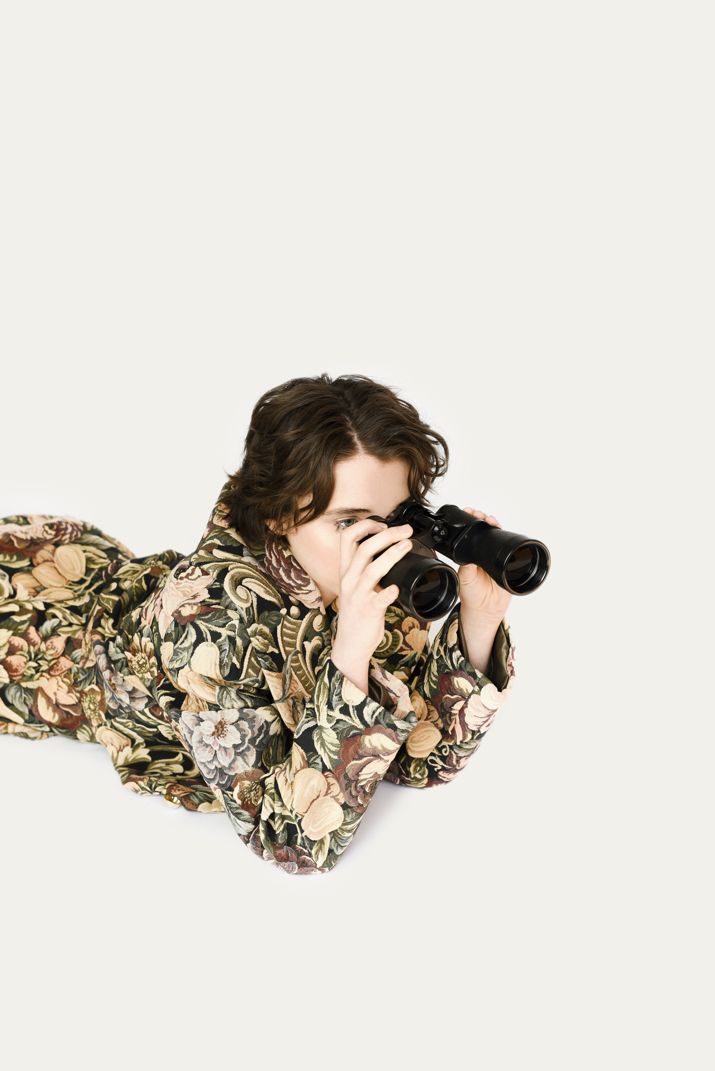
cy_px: 536
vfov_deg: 39.6
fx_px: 1488
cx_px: 358
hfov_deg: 27.0
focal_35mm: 50
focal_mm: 50
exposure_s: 1/200
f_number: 5
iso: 250
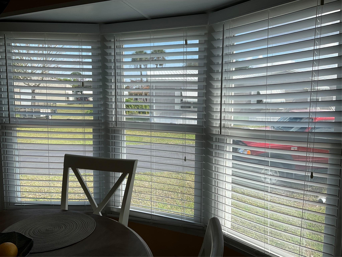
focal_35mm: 29
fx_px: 287
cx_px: 171
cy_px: 128
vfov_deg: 48.2
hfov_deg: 61.7
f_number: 1.8
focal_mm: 3
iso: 16
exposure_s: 1/613
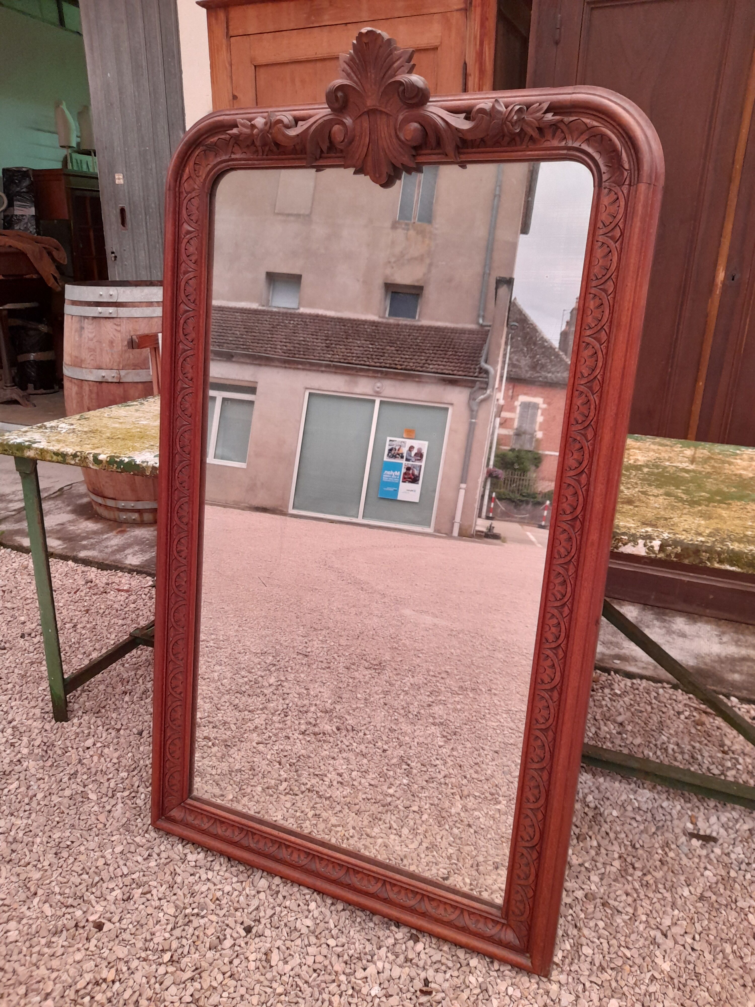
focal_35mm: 25
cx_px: 378
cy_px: 504
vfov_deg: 69.4
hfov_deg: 54.9
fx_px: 727
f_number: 2
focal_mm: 4.6
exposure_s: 1/50
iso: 250
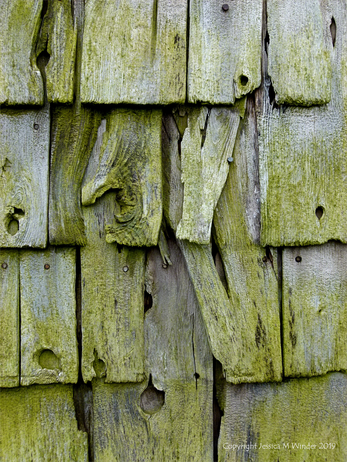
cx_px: 174
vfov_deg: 46.8
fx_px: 535
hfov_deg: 36.0
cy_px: 231
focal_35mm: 40
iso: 100
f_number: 4
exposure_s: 1/250
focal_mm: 7.3
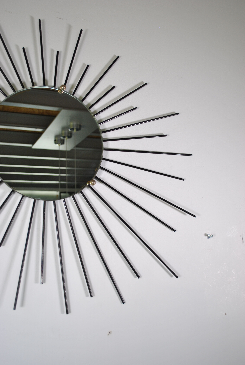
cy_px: 185
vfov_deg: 51.8
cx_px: 122
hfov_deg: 36.0
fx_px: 377
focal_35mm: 37
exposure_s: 1/125
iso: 200
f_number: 4
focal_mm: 24
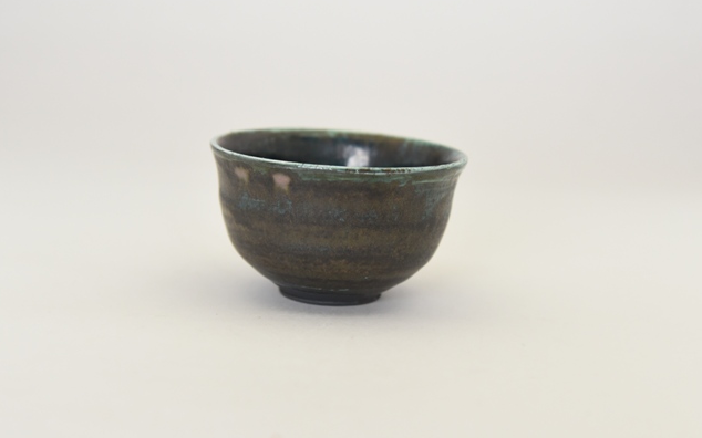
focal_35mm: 72
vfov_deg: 18.1
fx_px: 1377
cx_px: 351
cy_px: 206
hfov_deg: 28.6
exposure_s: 1/320
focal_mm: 70
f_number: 4.5
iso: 1600
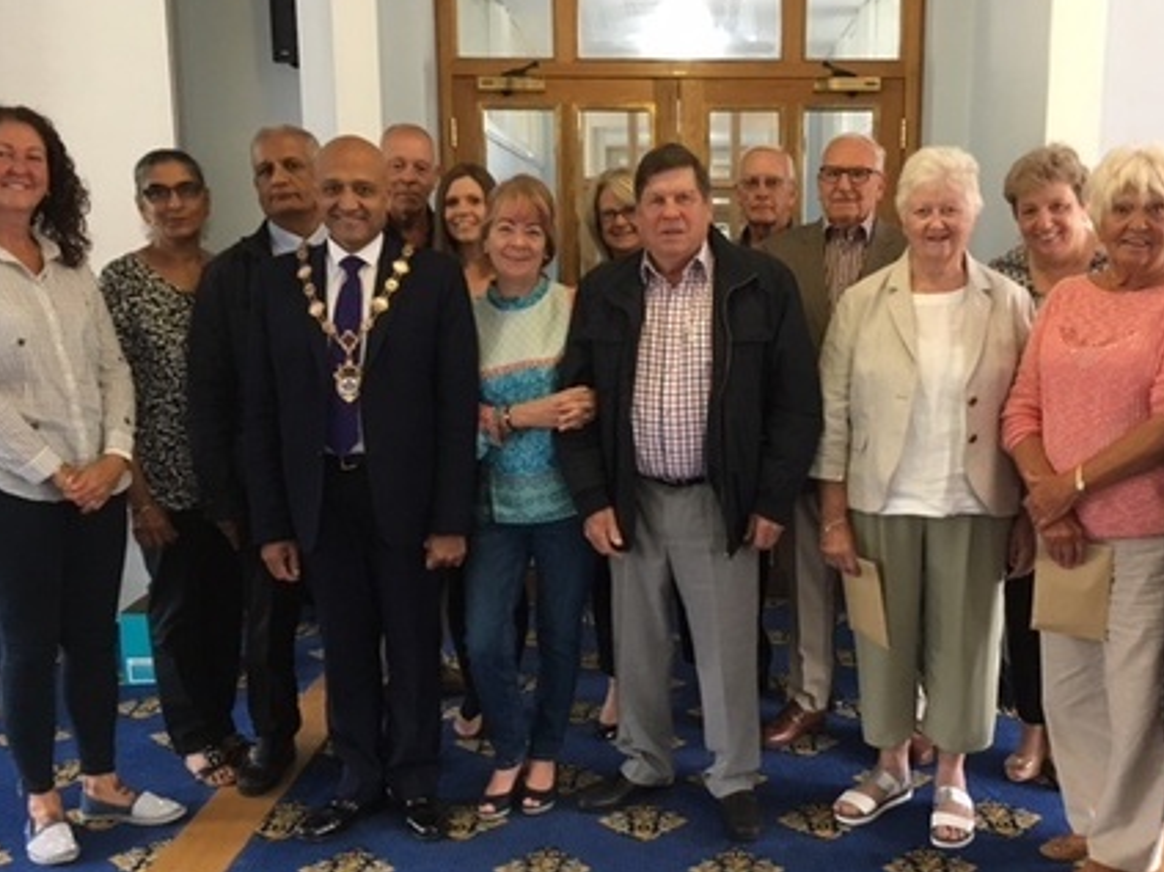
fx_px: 1244
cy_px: 475
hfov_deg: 49.8
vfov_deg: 38.6
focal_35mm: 37
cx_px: 696
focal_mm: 4.15
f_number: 2.2
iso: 200
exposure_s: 1/33
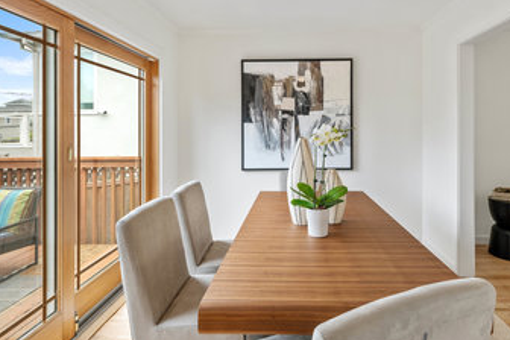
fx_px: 312
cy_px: 131
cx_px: 289
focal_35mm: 22
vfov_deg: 56.6
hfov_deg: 78.2
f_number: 9
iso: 800
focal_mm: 17
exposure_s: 1/50
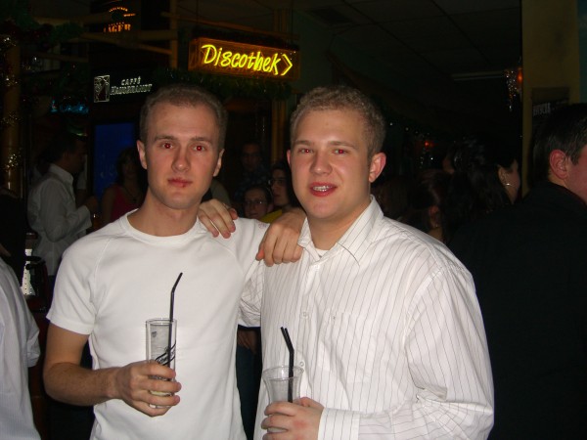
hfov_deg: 49.0
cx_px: 294
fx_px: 644
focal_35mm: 38
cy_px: 220
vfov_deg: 37.7
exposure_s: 1/60
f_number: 2.8
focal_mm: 7.9
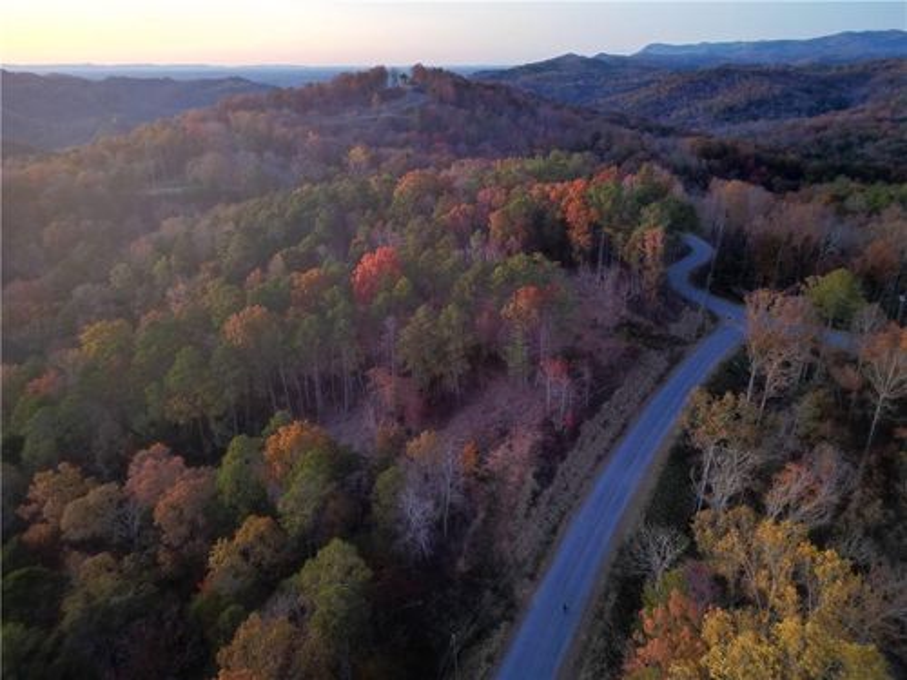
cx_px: 454
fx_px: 629
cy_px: 340
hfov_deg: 71.6
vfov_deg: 56.8
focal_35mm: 24
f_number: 1.7
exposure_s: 1/15
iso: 600
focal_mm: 6.72
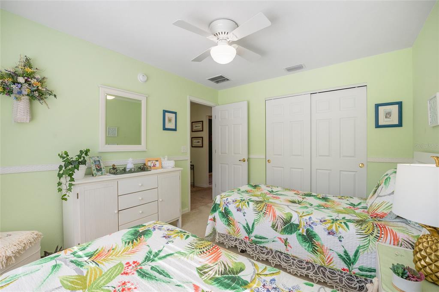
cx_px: 220
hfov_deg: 104.3
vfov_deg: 81.2
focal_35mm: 14
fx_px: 171
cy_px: 146
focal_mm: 14
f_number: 7.1
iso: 400
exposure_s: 1/160
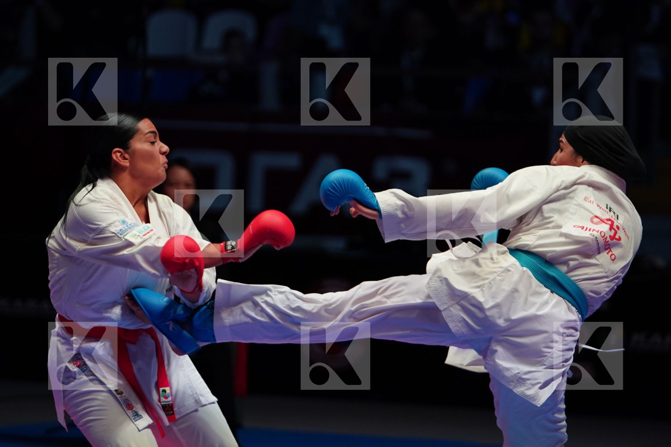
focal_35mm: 247
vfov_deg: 5.6
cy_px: 224
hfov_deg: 8.3
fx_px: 4603
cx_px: 336
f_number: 2.8
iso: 1250
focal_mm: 165
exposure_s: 1/1000
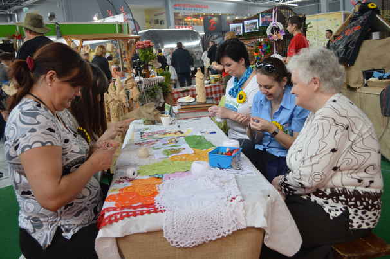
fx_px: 357
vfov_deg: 39.9
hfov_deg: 57.3
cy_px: 130
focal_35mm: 33
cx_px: 195
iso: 400
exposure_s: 1/60
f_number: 4
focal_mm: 22
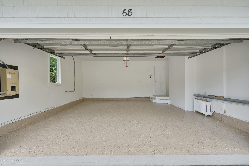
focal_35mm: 16
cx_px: 124
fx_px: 111
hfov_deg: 96.7
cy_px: 83
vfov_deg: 73.7
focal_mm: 16
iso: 200
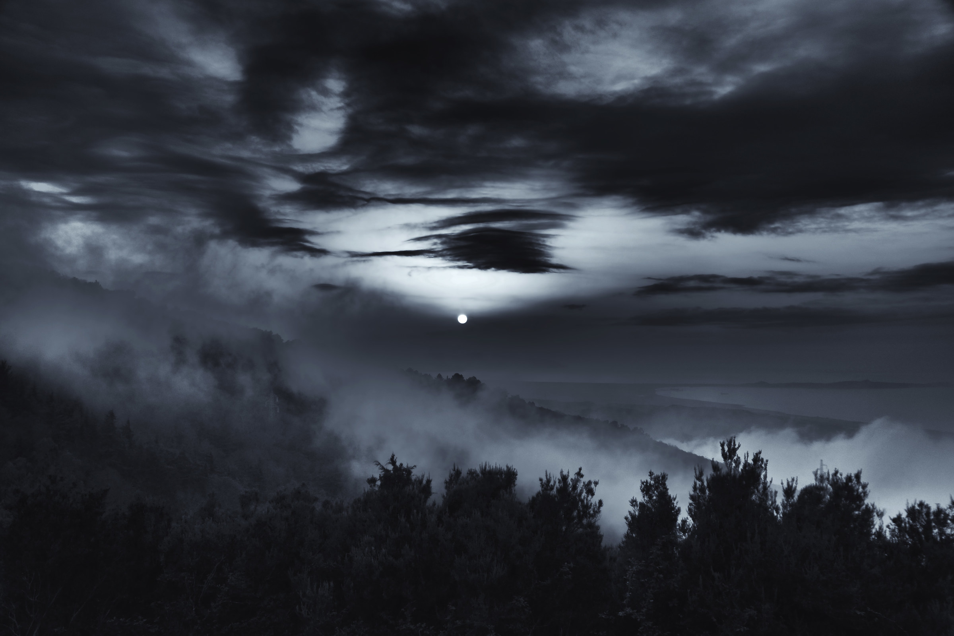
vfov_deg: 40.0
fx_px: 874
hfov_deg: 57.2
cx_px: 477
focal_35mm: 33
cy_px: 318
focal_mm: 22
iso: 100
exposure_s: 1/100
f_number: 6.3
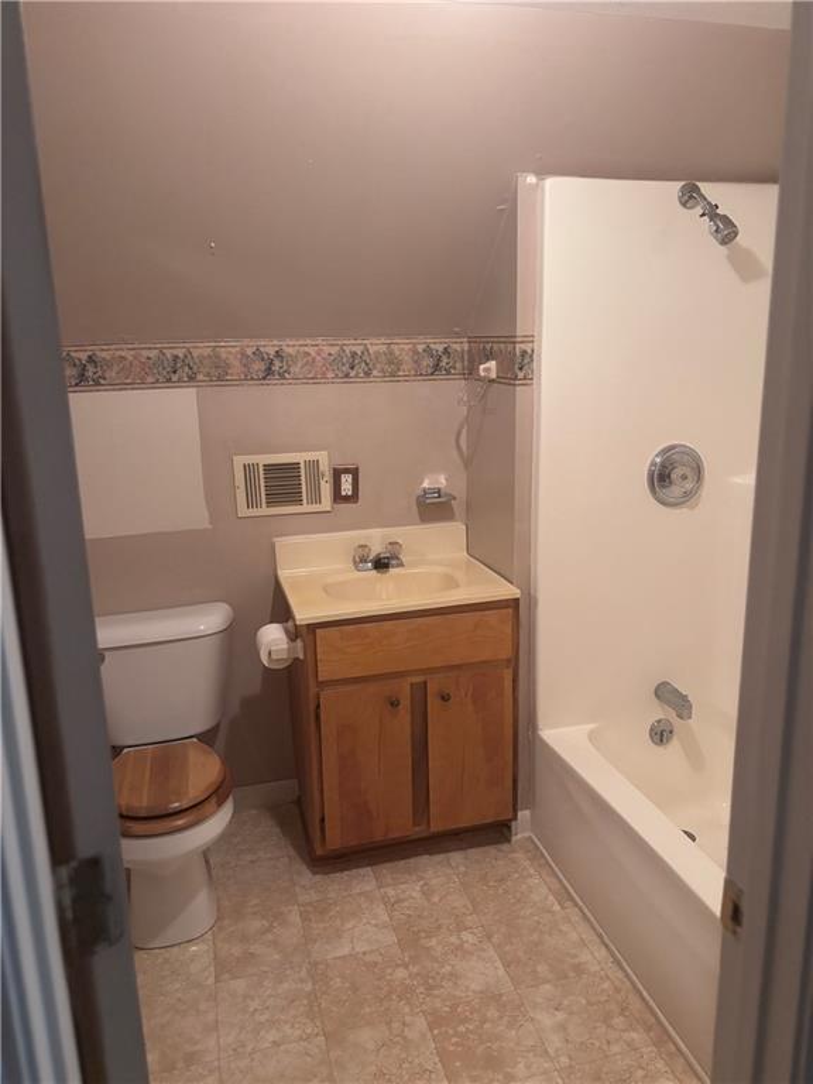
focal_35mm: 26
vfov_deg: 67.3
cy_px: 542
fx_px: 814
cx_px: 406
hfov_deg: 53.1
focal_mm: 5.96
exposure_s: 1/60
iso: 400
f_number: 1.6
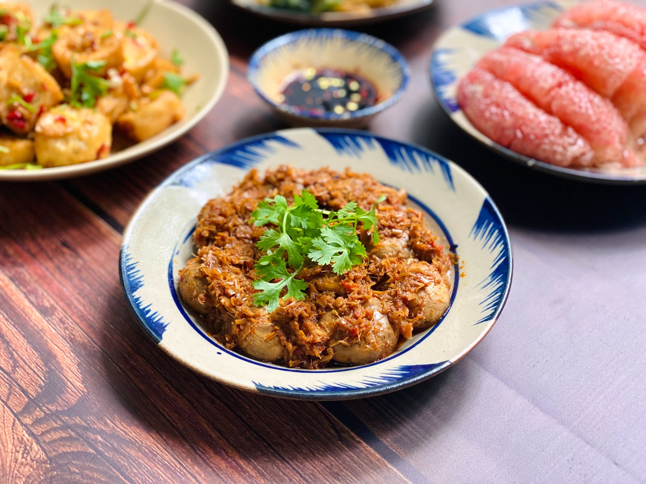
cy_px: 242
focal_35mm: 52
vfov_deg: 28.0
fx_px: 970
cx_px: 323
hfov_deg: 36.8
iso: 125
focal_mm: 6
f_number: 2
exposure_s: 1/33
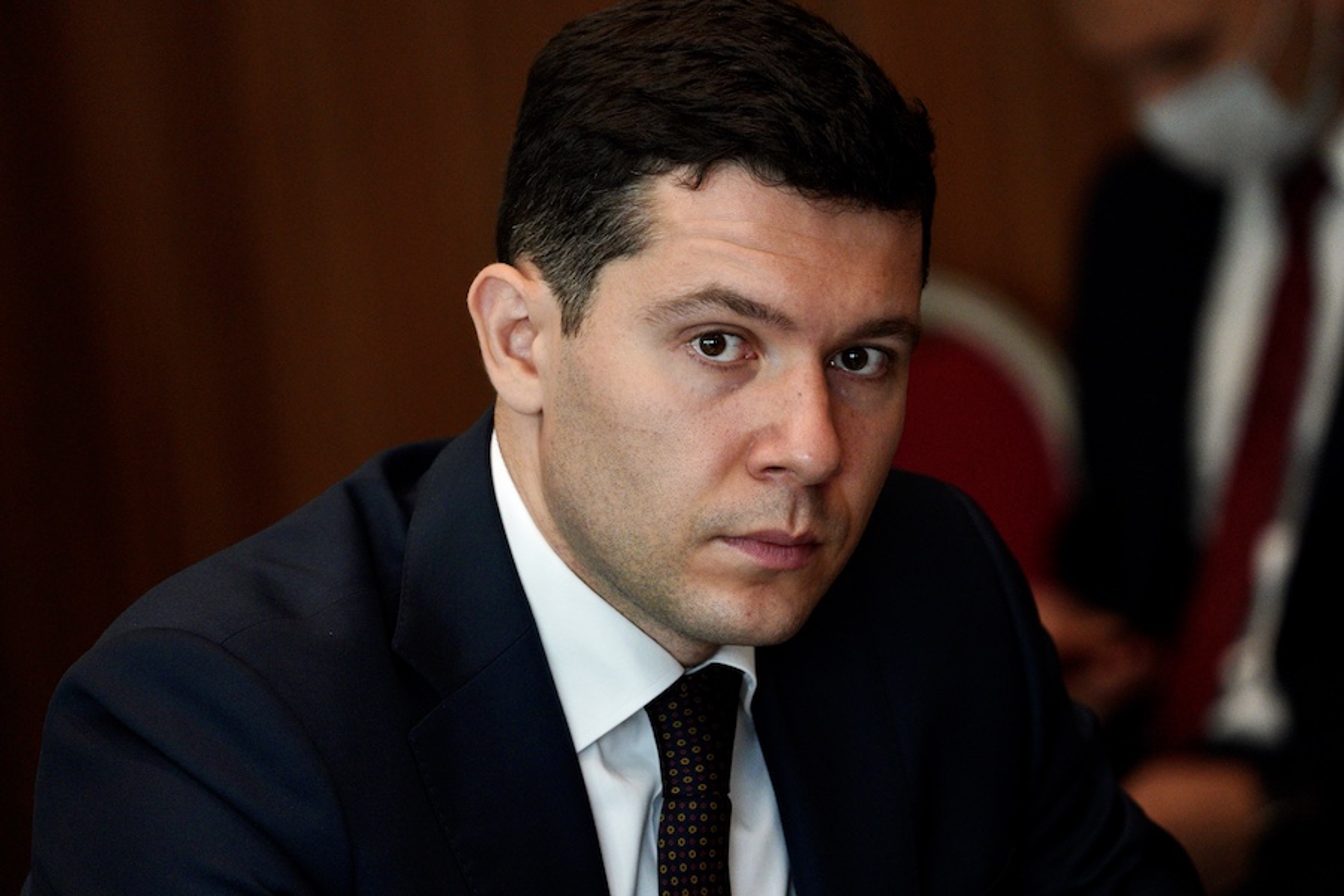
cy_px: 448
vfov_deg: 3.9
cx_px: 672
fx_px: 13066
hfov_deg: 5.9
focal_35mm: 350
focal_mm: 350
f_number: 6.3
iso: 4000
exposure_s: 1/125
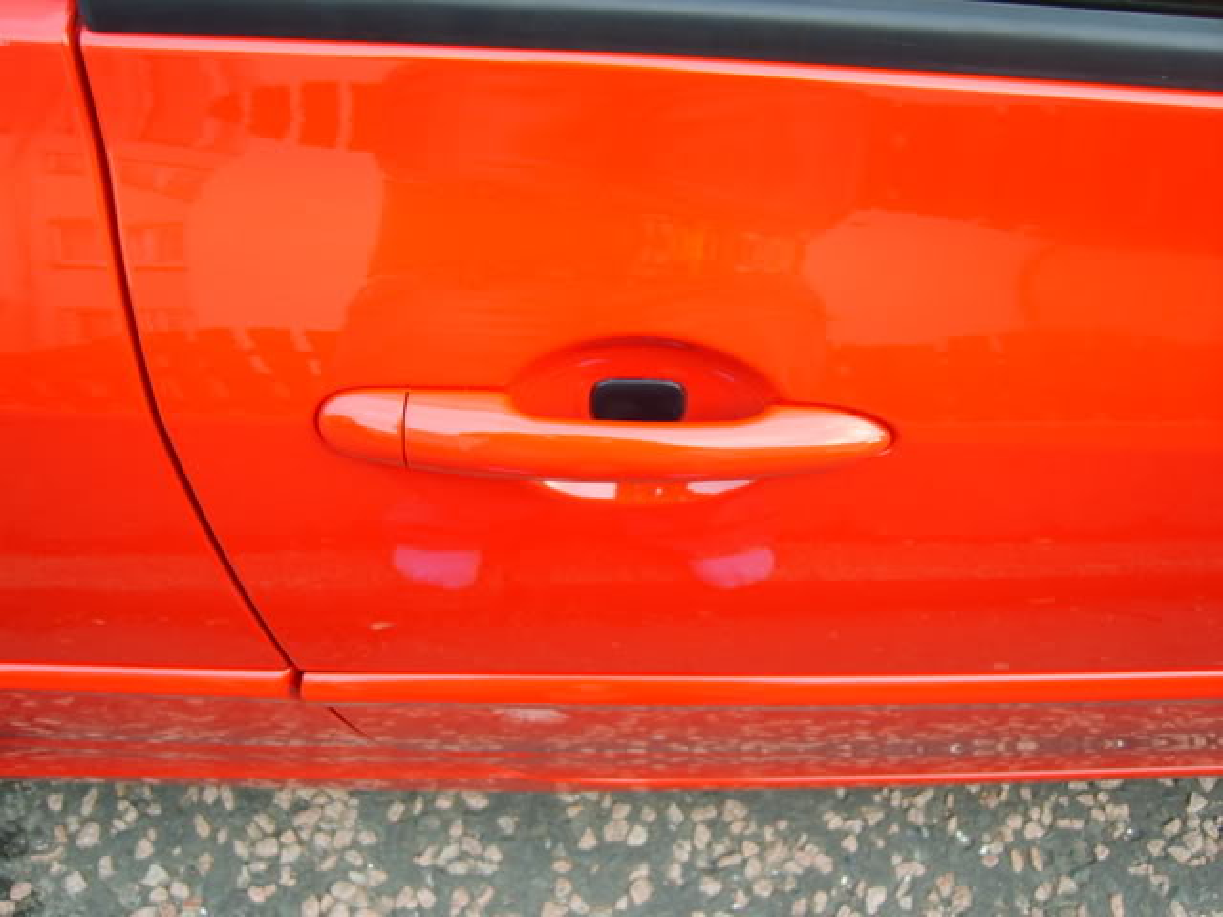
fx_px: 1237
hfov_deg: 52.6
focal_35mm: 35
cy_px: 458
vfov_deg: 40.7
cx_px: 612
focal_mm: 7.4
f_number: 2.8
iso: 69
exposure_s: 1/30
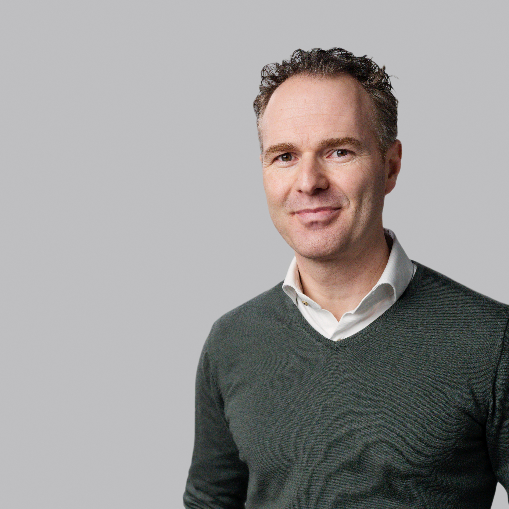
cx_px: 285
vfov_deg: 23.2
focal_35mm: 74
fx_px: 1231
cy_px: 361
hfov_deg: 23.3
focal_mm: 50
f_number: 6.3
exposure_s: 1/125
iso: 800
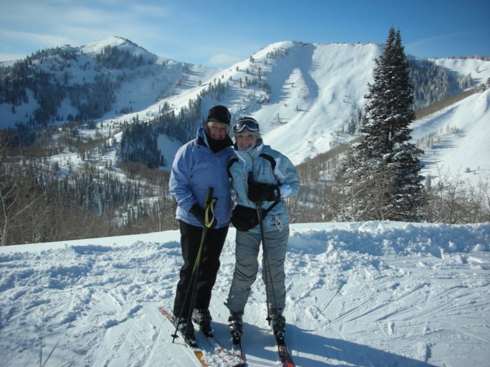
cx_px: 245
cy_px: 184
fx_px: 495
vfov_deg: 40.7
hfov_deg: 52.6
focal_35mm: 35
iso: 50
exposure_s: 1/149
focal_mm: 5.8
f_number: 8.5
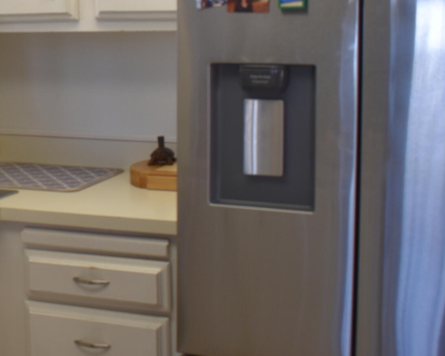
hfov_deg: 23.1
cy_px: 119
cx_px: -29
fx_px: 1031
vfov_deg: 19.5
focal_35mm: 78
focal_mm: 21
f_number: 5
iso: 400
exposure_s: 1/100
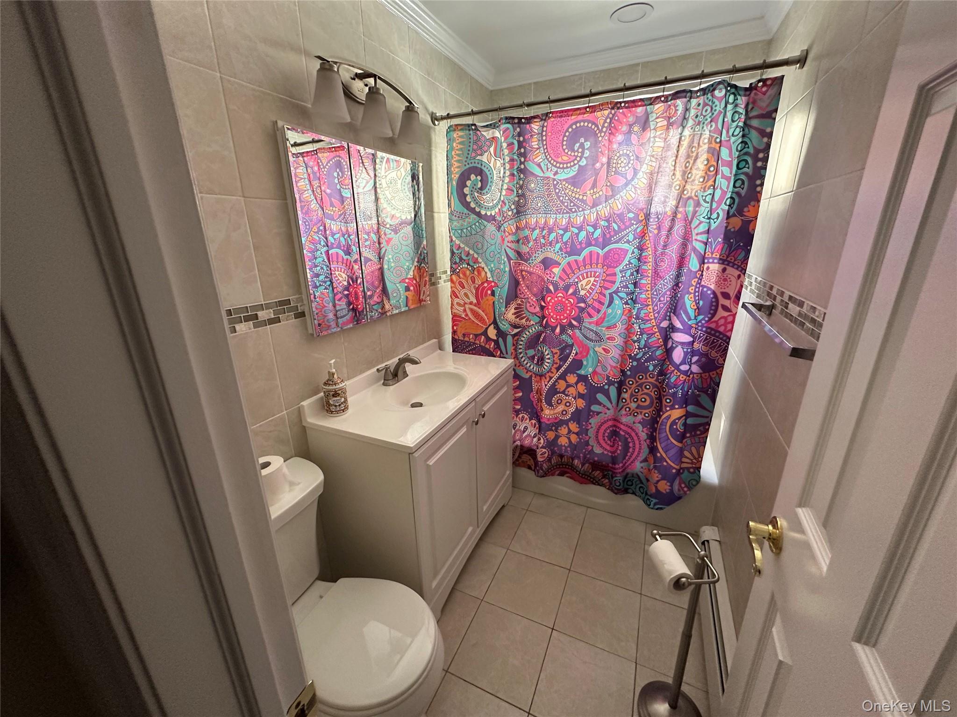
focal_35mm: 14
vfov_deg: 85.7
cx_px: 478
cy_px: 358
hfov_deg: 102.1
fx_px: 387
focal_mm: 2.22
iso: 320
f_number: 2.2
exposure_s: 1/83
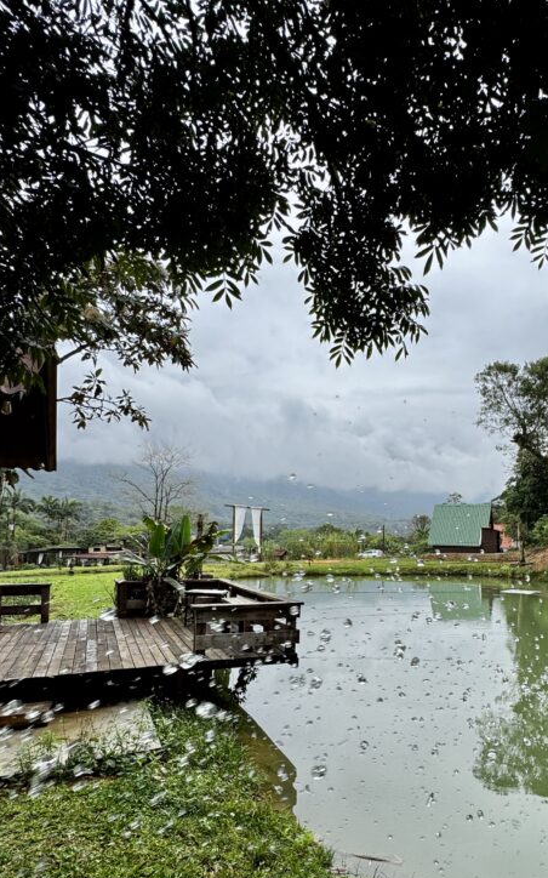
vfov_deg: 81.4
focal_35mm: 21
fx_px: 502
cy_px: 523
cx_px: 384
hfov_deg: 55.5
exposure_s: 1/600
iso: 40
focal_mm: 2.22
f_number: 2.2
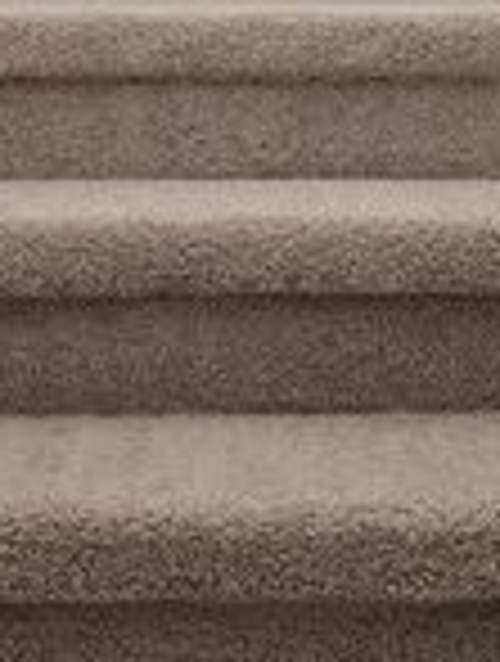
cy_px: -77
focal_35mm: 83
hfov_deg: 17.9
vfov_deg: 22.1
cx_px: 259
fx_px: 1592
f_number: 1.7
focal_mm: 6.3
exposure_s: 1/120
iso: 640
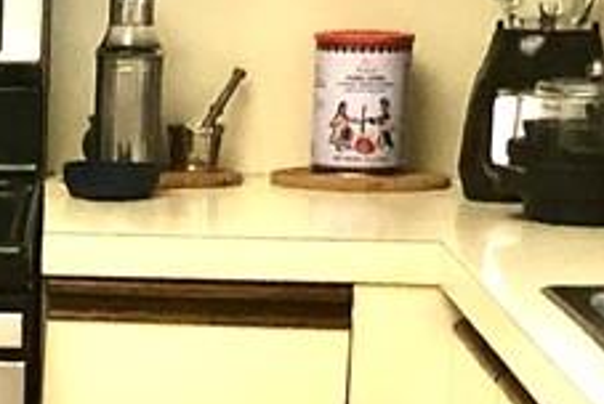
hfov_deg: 9.7
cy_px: 476
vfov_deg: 6.7
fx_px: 3444
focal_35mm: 205
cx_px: -373
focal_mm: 4
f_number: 1.8
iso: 64
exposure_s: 1/15
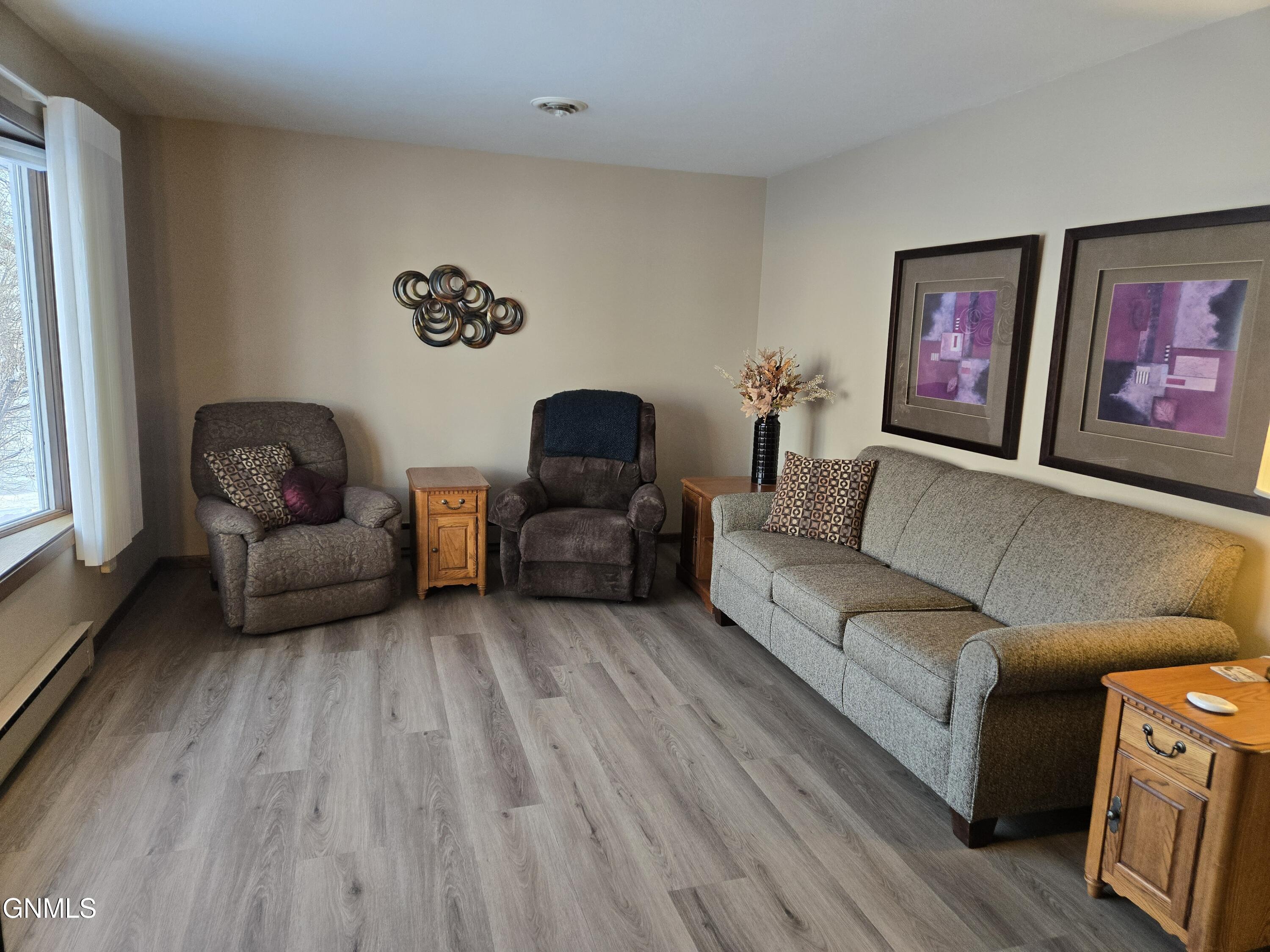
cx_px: 635
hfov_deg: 73.9
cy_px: 476
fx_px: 844
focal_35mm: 23
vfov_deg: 58.9
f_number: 1.8
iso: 250
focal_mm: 5.4
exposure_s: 1/120
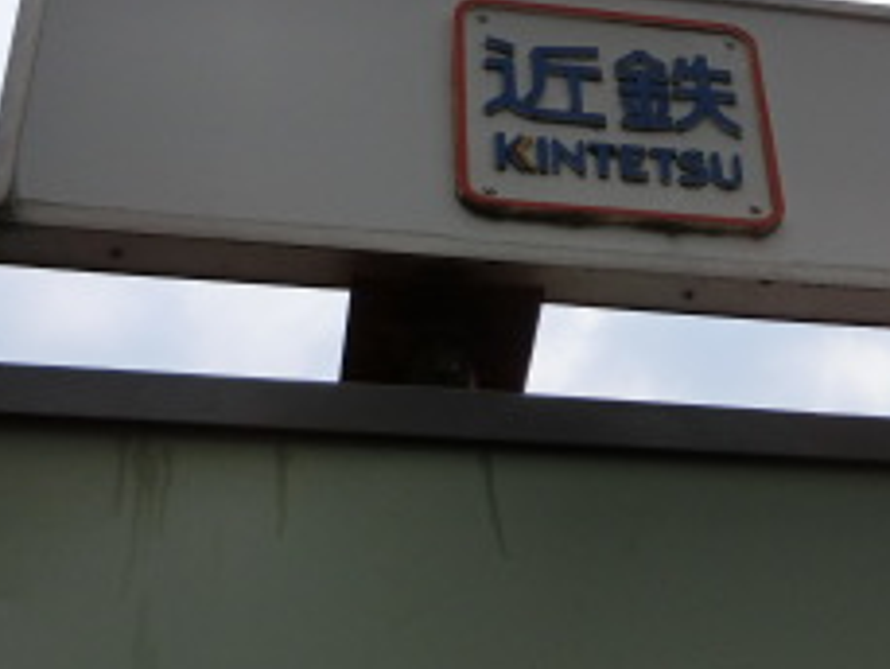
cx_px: 1034
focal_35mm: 95
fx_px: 2444
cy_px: 144
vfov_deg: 15.5
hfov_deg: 19.6
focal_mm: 6
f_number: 7.8
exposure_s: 1/400
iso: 80
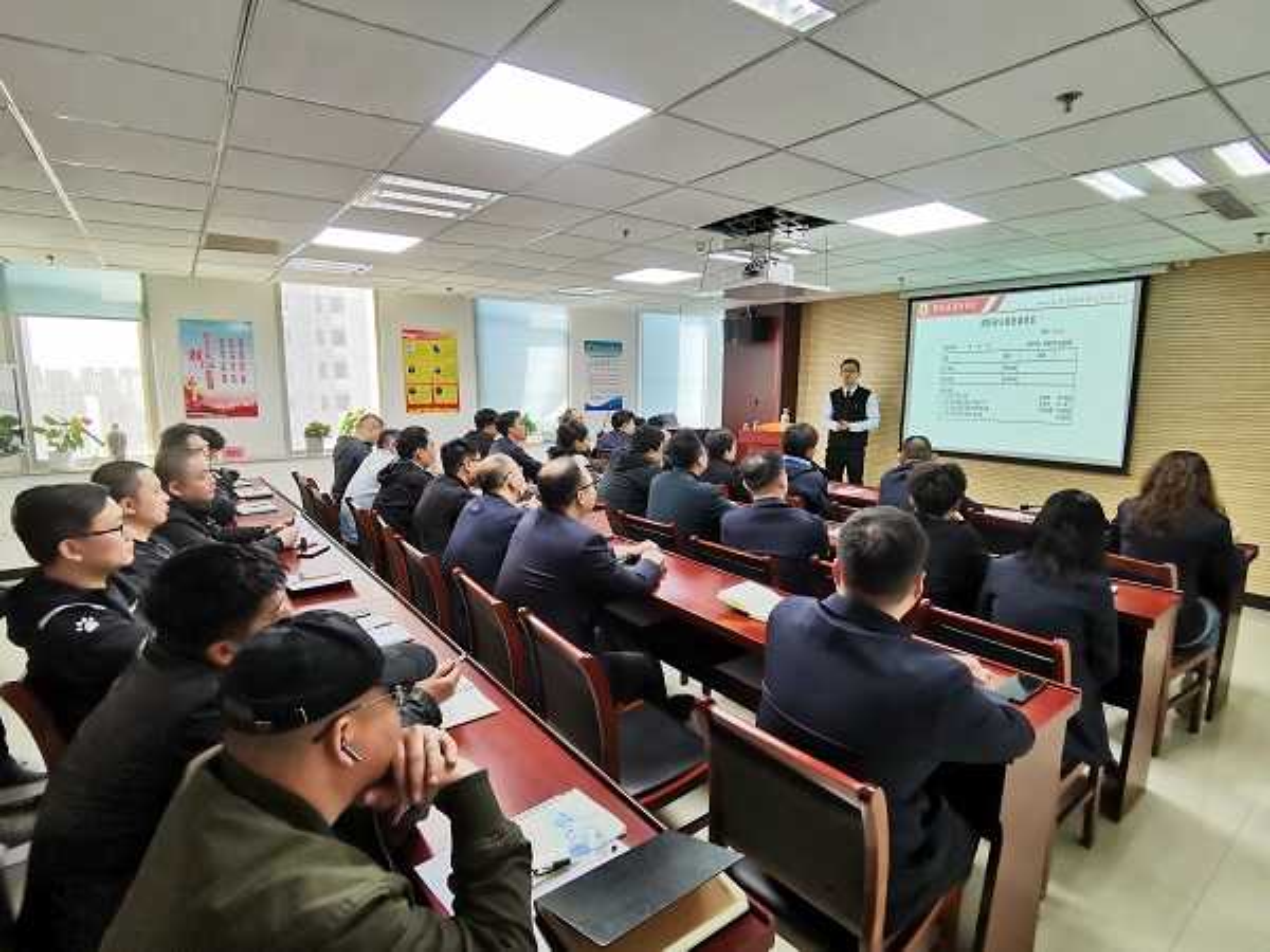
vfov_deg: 74.7
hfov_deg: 91.0
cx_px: 635
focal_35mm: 17
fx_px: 624
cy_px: 476
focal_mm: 2.26
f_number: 2.2
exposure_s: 1/60
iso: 200
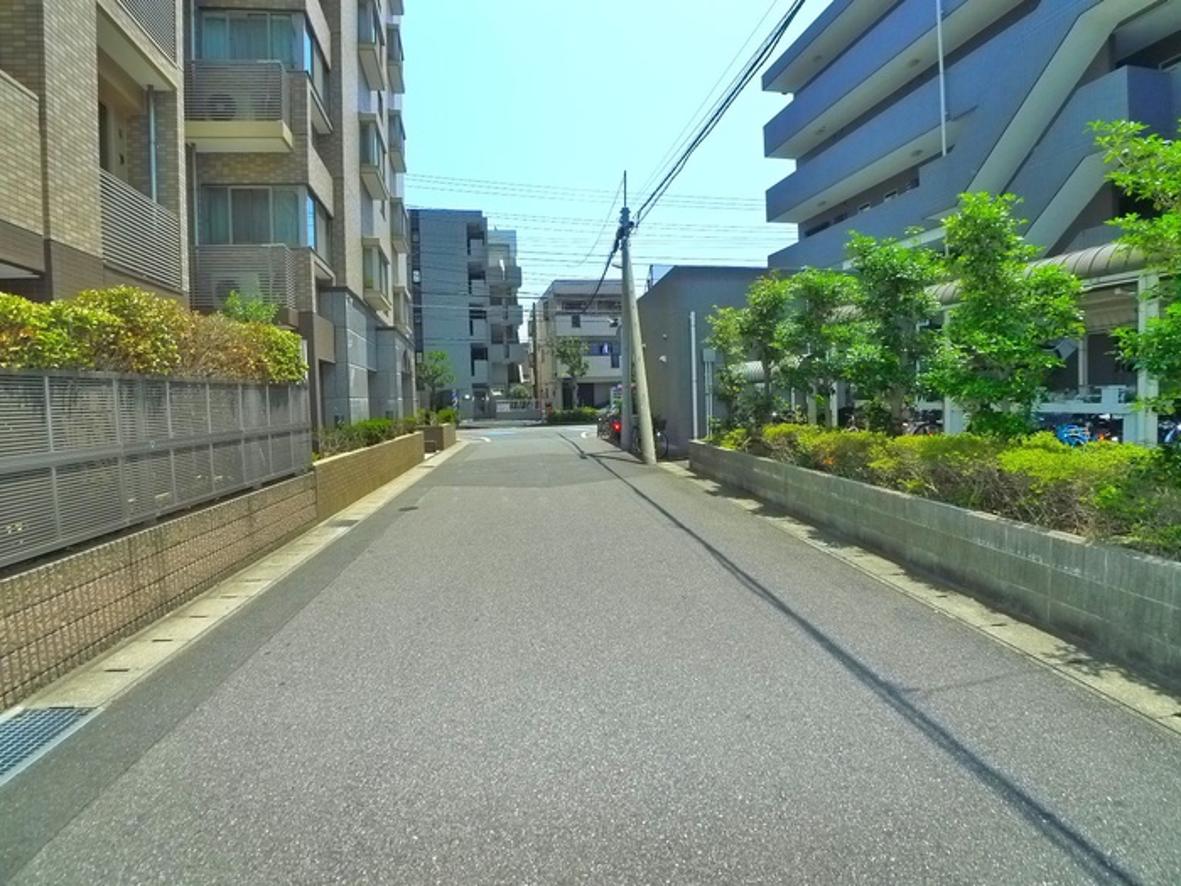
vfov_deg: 56.8
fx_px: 819
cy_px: 443
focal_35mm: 24
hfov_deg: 71.6
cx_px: 590
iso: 400
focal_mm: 5.1
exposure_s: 1/640
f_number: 4
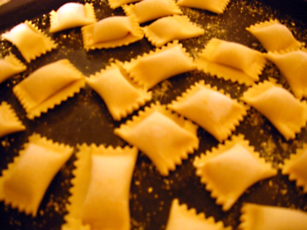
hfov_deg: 54.0
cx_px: 154
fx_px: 301
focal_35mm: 34
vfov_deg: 41.7
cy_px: 115
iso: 153
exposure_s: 1/3.2
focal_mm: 5.7
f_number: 2.9
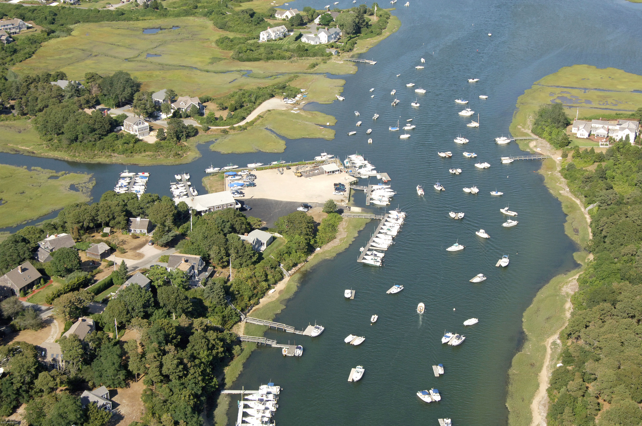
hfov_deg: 35.1
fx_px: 1015
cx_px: 321
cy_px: 213
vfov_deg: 23.7
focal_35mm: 57
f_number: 9
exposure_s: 1/800
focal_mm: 38
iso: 400
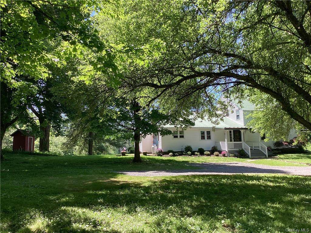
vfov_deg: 45.4
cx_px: 156
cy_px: 116
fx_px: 279
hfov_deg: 58.4
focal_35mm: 31
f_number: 2.4
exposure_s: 1/226
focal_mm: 3.3
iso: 25
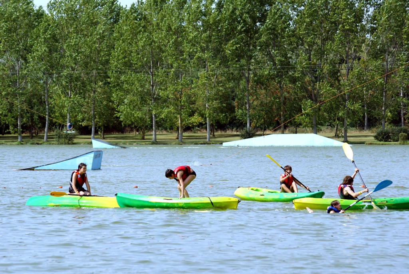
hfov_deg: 10.5
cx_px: 204
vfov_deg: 7.1
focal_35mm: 195
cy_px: 137
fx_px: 2218
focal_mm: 130
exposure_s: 1/400
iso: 100
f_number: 5.6
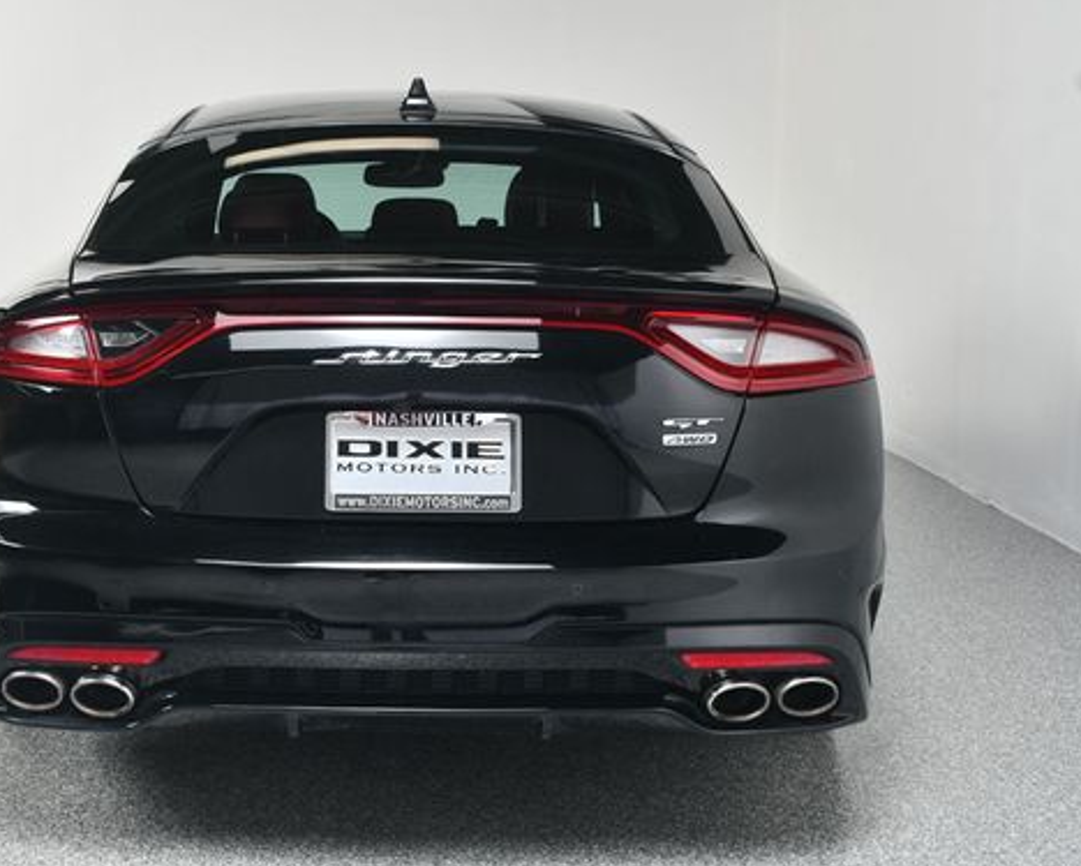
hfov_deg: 37.1
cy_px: 448
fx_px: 1601
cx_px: 395
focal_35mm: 50
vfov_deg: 30.3
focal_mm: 26
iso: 100
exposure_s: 1/160
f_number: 8
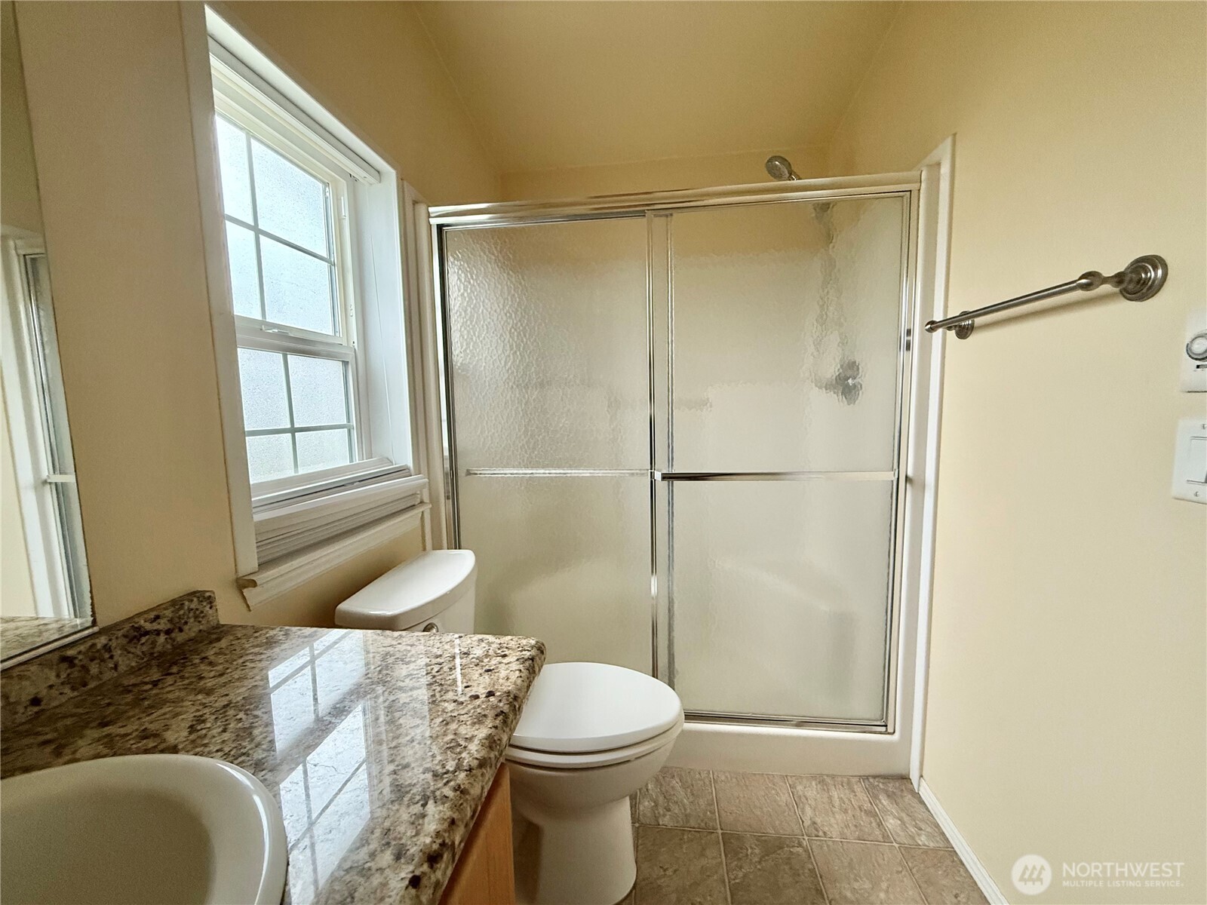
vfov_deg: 85.7
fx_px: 488
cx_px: 604
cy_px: 452
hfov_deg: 102.1
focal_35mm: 14
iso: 500
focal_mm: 2.22
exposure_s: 1/120
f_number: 2.2
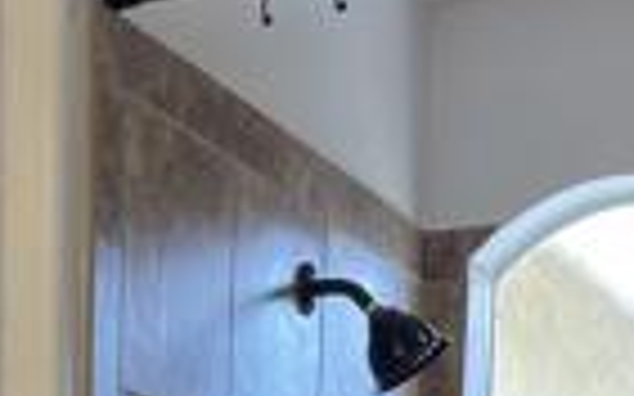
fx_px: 2159
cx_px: -85
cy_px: 1184
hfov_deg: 16.2
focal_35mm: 125
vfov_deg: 8.7
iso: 50
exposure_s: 1/120
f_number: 1.6
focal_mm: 4.2
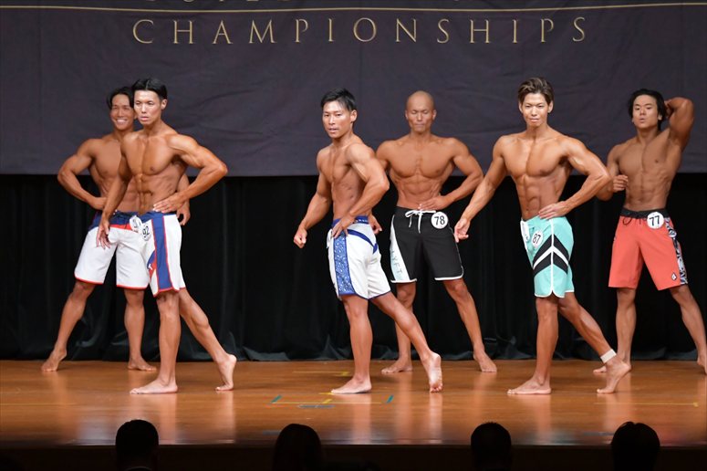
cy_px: 236
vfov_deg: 6.3
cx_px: 354
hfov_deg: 9.5
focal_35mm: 217
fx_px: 4260
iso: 5000
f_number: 5.6
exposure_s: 1/400
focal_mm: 145
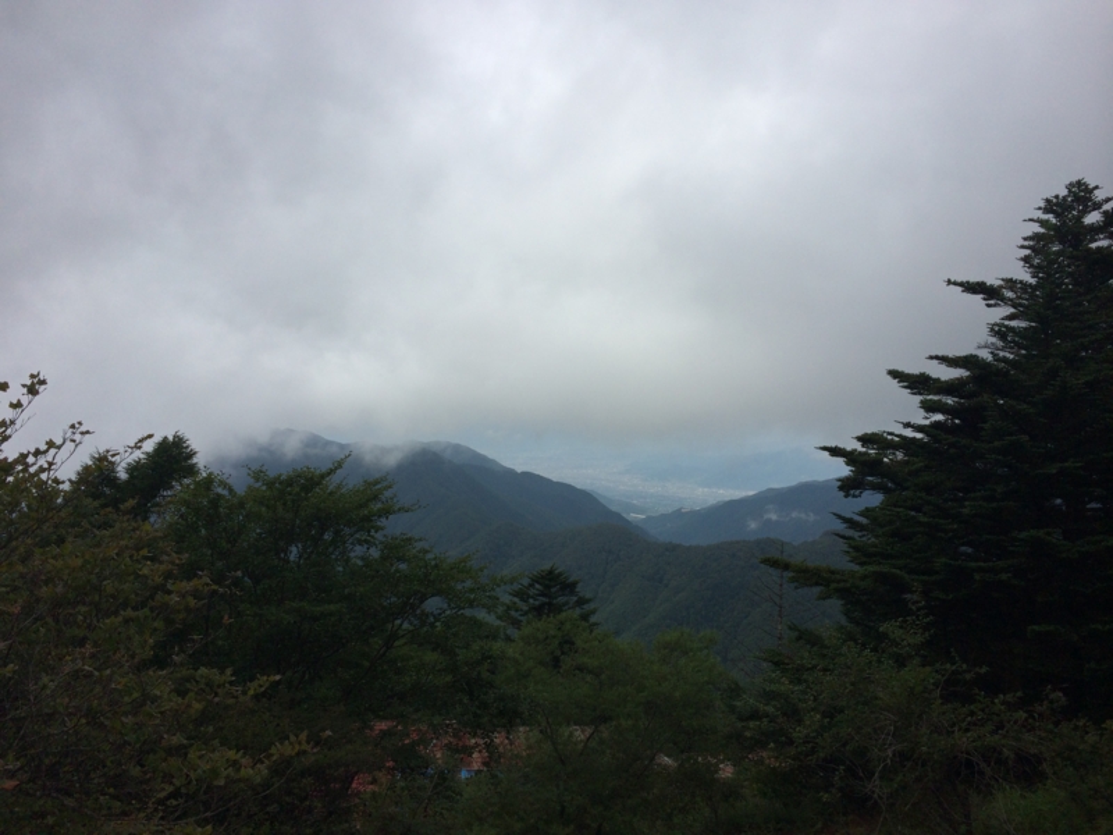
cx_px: 556
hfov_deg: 60.0
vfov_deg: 46.8
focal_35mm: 30
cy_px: 418
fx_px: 965
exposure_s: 1/3165
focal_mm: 4.12
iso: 40
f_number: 2.2
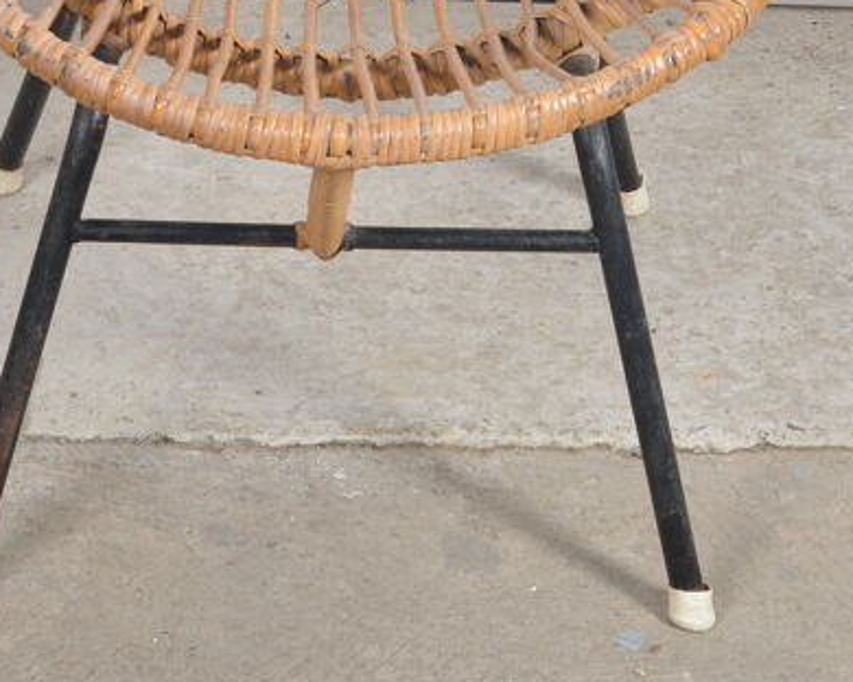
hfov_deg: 11.8
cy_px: -190
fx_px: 4115
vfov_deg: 9.3
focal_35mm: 163
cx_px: 352
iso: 100
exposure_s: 1/125
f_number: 11
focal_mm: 50
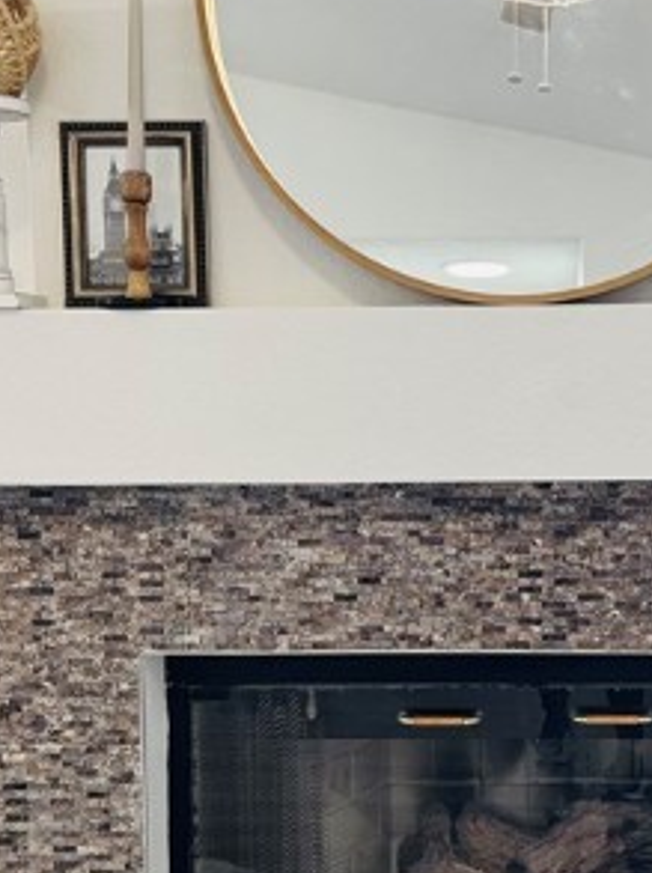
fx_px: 1586
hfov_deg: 23.0
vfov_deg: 30.7
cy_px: 524
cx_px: 491
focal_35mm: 63
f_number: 1.78
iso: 200
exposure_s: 1/120
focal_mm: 6.76
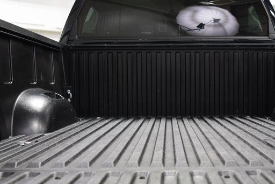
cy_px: 102
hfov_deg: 43.3
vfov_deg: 29.9
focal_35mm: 45
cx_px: 170
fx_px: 344
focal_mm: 24
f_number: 4
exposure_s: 1/60
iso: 1600
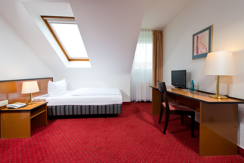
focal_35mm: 14
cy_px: 82
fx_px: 95
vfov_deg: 81.2
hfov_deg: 104.2
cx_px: 122
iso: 100
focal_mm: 14
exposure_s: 1/25
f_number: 8
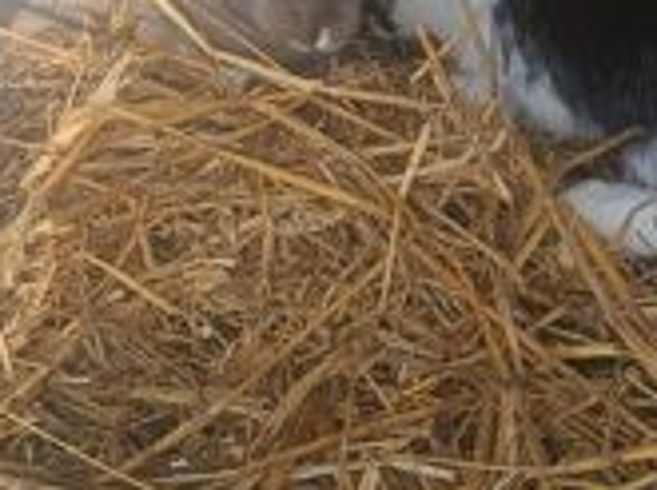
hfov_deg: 27.8
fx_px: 1326
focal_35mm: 70
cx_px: 275
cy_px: -183
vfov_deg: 19.0
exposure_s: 1/102
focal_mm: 5.59
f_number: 1.88
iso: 57
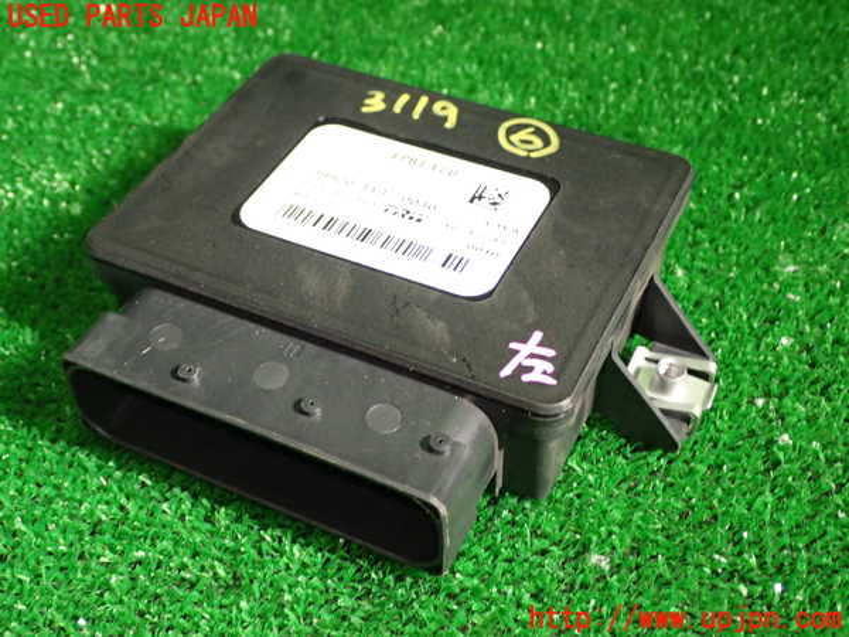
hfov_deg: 40.4
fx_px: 1153
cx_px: 424
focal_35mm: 47
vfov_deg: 30.9
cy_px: 318
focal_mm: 8.4
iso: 500
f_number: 3.1
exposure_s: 1/50
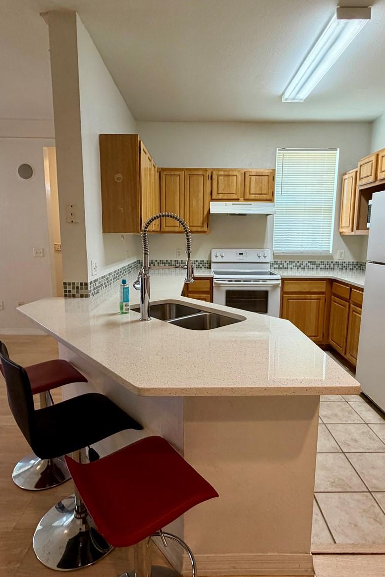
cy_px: 281
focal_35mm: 20
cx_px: 201
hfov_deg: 61.9
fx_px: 321
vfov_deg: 84.0
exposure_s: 1/60
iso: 160
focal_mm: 2.22
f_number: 2.2
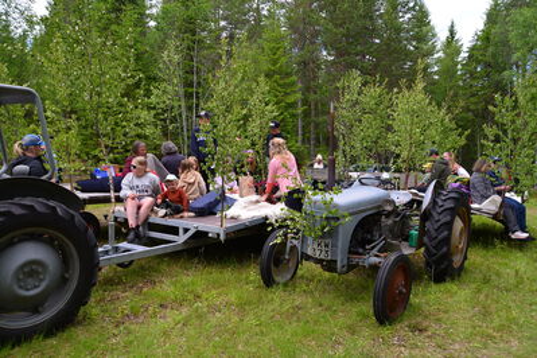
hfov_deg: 63.7
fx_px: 433
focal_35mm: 29
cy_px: 179
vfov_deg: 45.0
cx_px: 268
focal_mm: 29
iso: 100
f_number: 5.6
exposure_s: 1/125
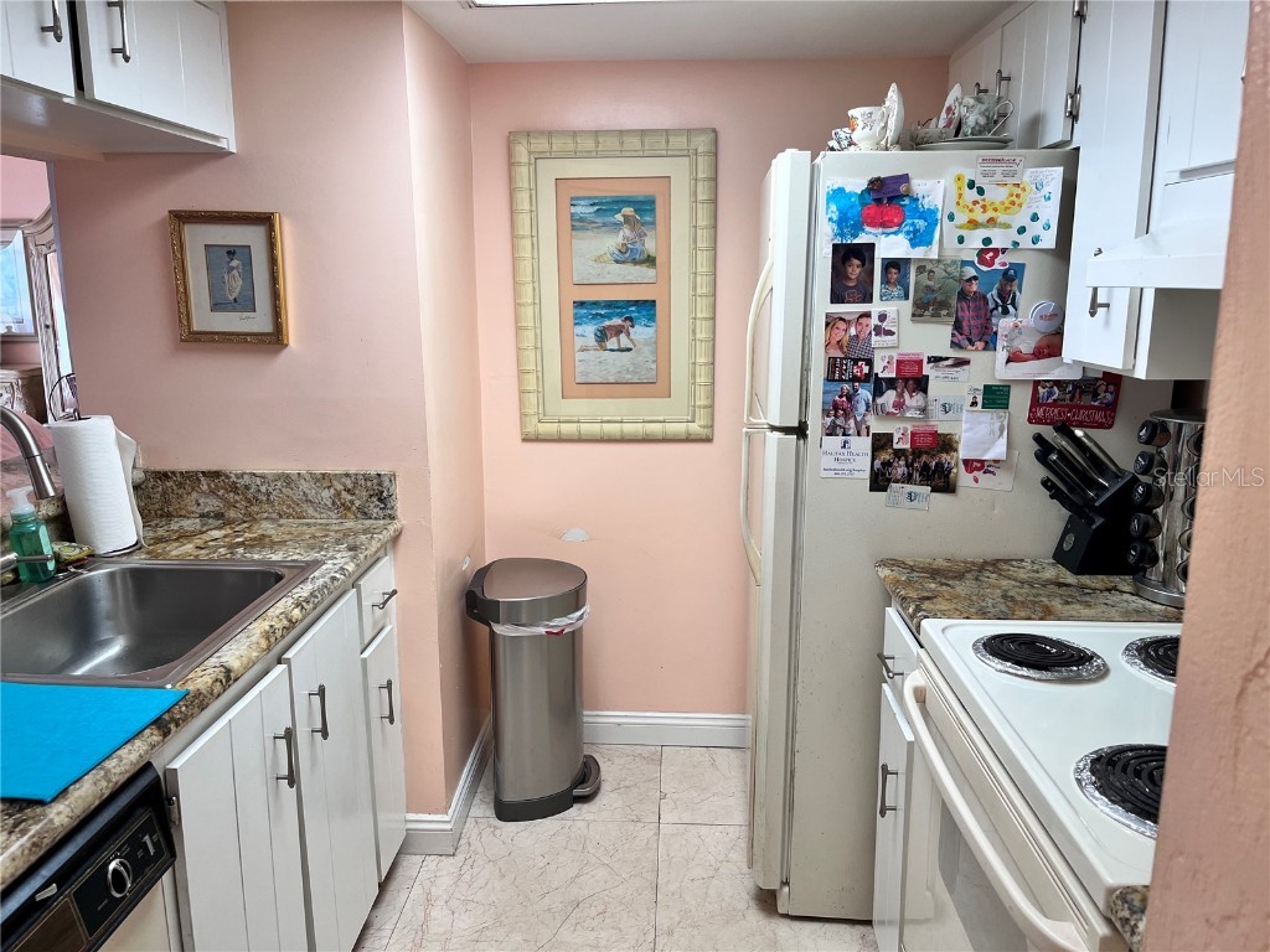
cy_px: 476
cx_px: 635
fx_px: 954
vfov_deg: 53.1
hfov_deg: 67.3
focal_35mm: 26
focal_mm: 5.1
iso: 80
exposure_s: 1/120
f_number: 1.6
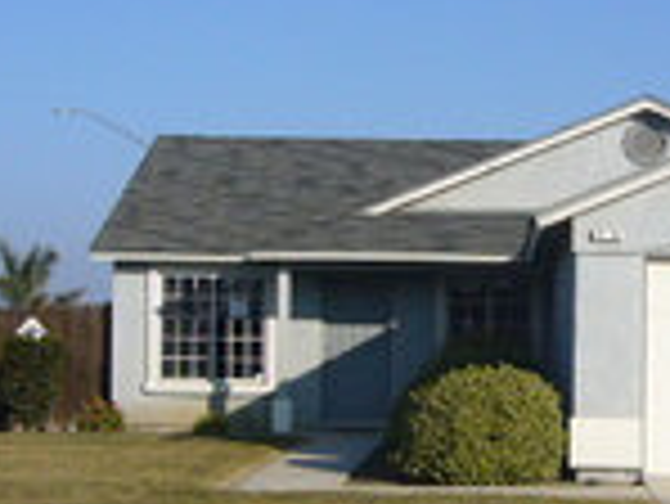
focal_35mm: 95
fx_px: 1840
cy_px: 369
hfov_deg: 20.5
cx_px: 504
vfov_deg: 15.5
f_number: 5.6
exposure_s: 1/500
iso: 80
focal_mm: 4.9
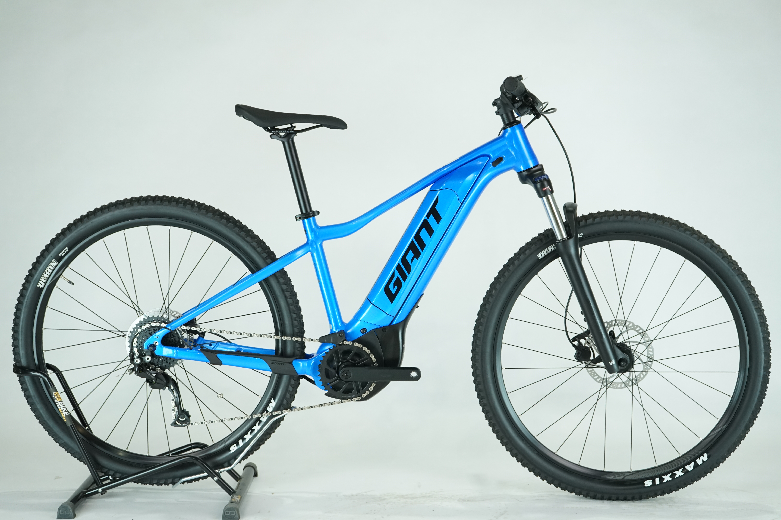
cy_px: 260
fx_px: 1193
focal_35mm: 55
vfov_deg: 24.6
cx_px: 390
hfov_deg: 36.2
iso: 1600
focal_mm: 55
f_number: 5.6
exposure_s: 1/200
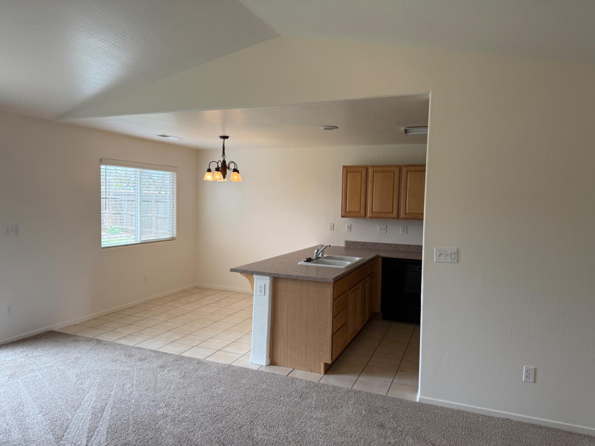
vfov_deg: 56.8
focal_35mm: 24
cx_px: 298
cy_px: 223
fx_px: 413
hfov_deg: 71.6
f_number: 1.78
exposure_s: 1/120
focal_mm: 6.76
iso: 100
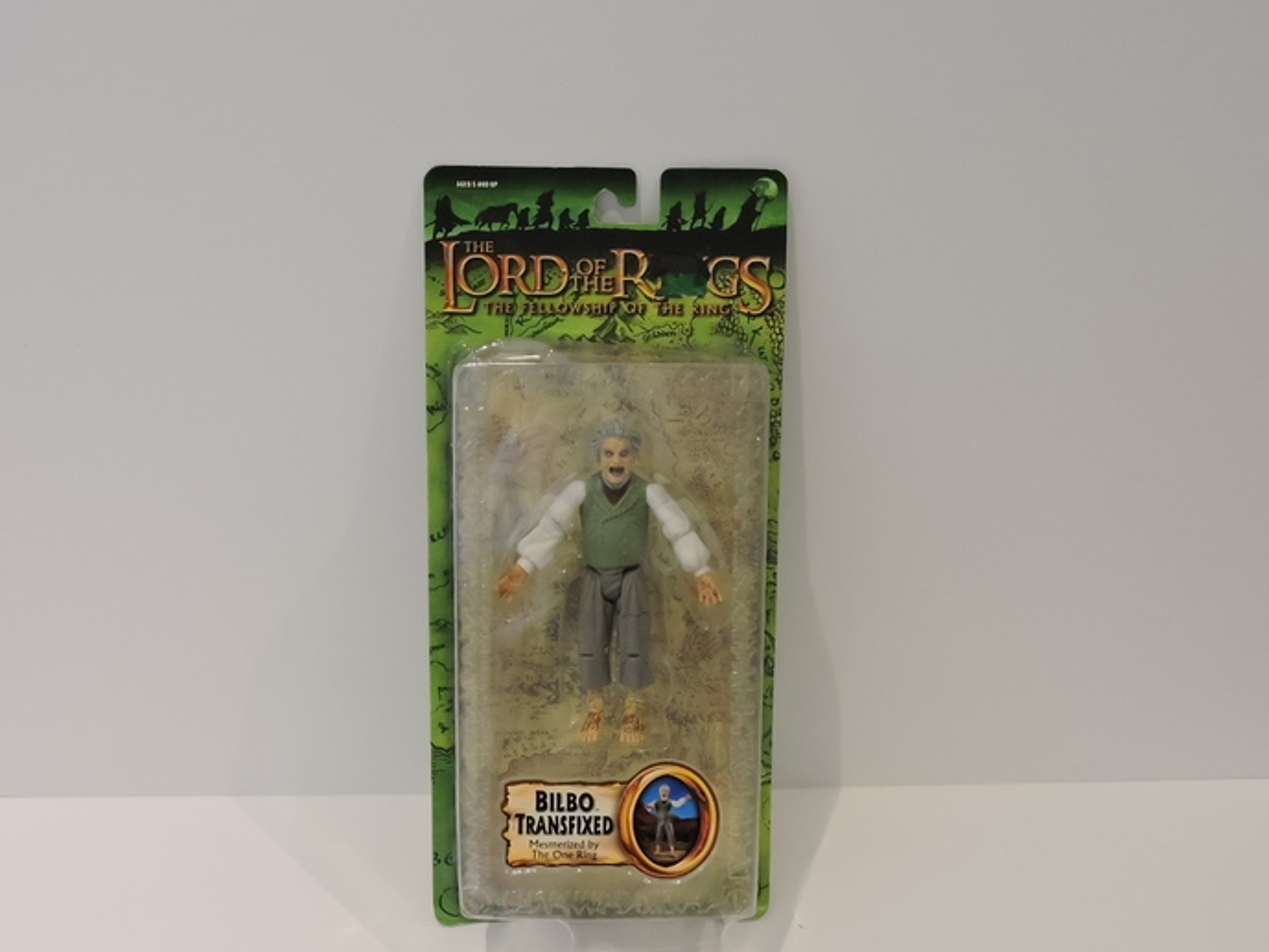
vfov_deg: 38.6
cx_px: 605
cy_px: 519
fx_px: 1357
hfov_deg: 50.1
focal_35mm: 37
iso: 800
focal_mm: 5.9
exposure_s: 1/100
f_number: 3.6
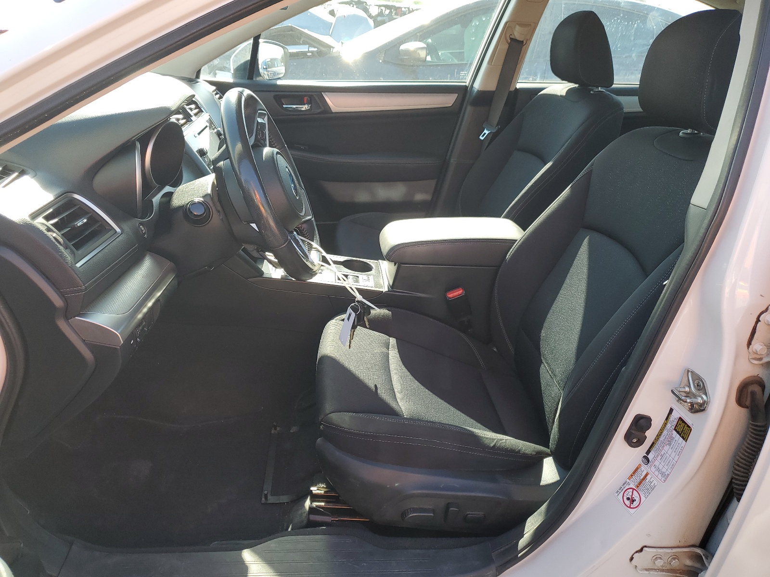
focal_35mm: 26
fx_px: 578
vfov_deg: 53.1
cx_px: 385
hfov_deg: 67.3
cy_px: 288
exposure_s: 1/333
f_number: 1.5
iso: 50
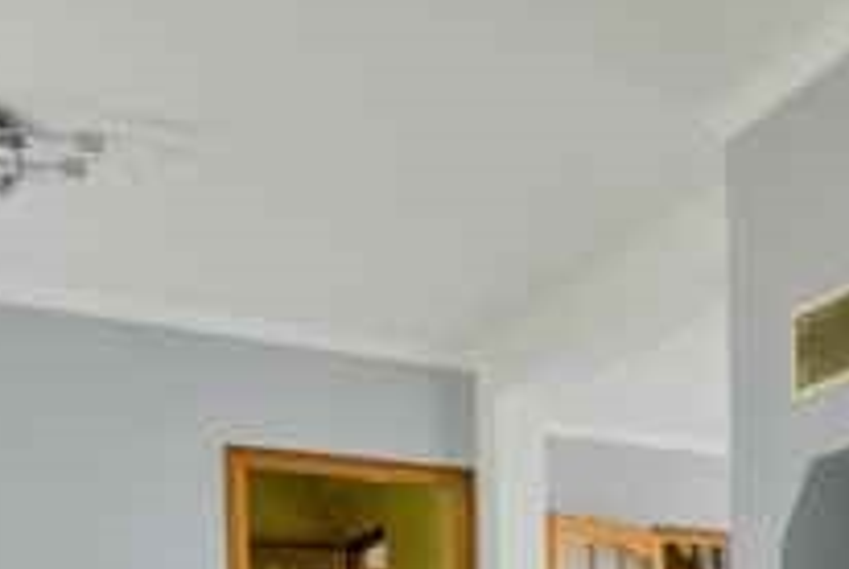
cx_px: 1055
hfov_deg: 27.8
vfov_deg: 19.5
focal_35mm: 62
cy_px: 823
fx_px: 1464
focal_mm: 16
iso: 800
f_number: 8
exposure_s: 1/400
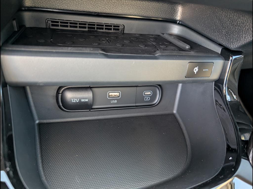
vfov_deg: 56.8
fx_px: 175
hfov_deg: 71.6
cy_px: 94
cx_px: 126
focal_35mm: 24
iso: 90
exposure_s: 1/61.3
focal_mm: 6.9
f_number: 1.68
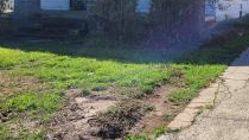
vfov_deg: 21.2
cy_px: -8
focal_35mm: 54
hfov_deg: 37.7
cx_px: 181
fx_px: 356
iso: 40
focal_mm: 5.4
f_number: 1.8
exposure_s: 1/2099
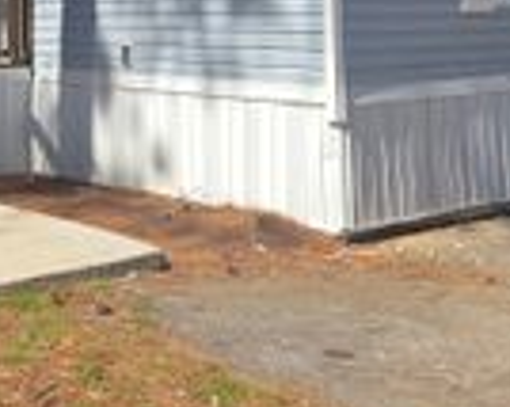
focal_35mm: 67
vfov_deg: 21.4
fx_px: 1011
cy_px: -65
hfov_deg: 28.0
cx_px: 141
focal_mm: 5.4
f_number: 1.8
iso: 80
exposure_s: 1/5261
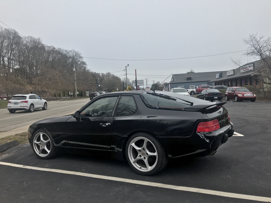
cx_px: 136
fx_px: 219
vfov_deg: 49.7
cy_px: 102
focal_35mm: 28
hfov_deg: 63.4
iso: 20
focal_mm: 3.99
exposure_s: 1/1294
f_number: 1.8
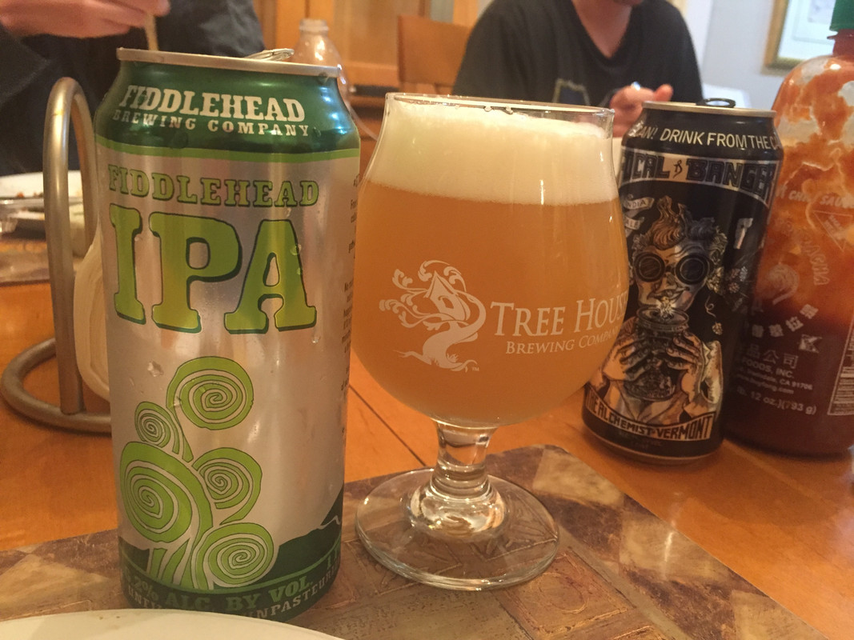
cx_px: 427
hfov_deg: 61.7
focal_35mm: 29
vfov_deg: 48.2
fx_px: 715
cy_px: 320
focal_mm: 4.15
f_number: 2.2
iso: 250
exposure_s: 1/20
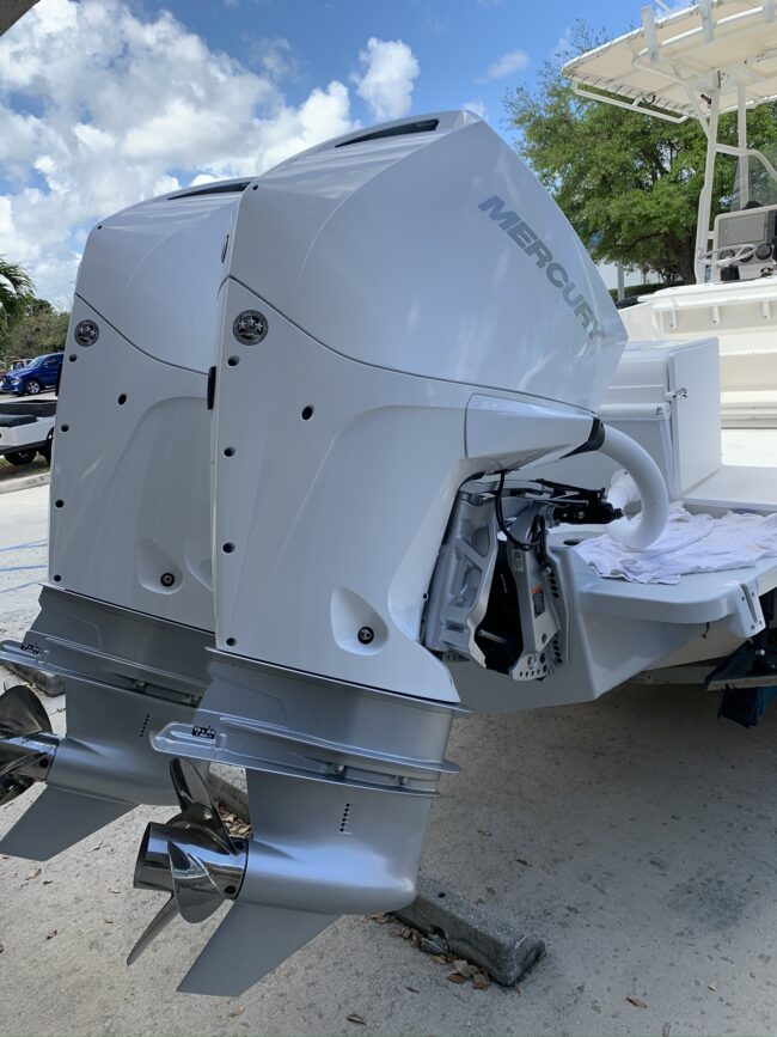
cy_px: 518
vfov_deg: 67.3
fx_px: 778
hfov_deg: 53.1
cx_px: 388
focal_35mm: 26
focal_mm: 4.25
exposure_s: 1/911
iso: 25
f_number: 1.8
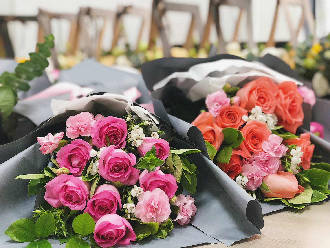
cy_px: 124
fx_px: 496
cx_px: 165
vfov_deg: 28.0
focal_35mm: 52
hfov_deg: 36.8
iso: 160
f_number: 2.4
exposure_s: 1/33
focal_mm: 6
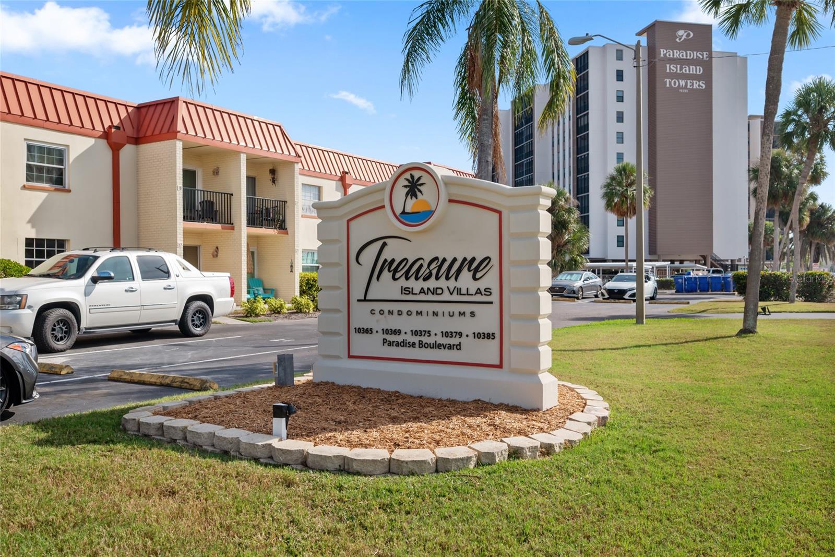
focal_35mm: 30
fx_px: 696
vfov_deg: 43.6
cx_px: 418
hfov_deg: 61.9
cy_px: 278
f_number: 6.3
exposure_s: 1/160
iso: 250
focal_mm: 30
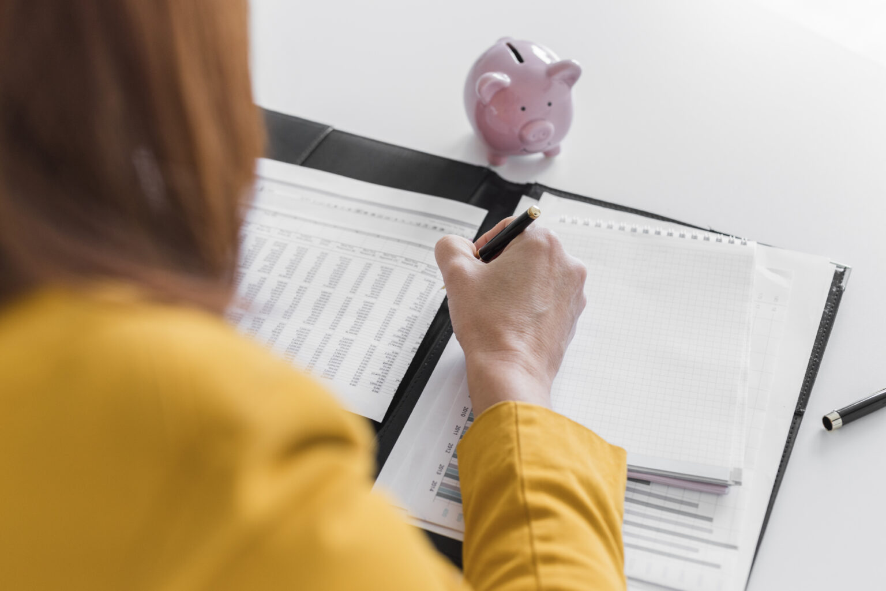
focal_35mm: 50
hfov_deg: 39.6
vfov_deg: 27.0
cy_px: 296
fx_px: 1231
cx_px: 443
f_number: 1.6
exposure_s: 1/80
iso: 400
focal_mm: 50
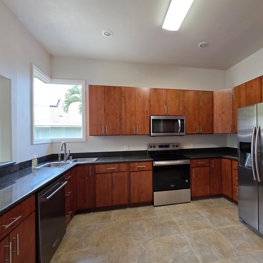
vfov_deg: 87.4
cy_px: 135
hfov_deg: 86.6
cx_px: 154
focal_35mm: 16
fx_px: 138
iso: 125
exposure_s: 1/120
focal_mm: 2.2
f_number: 1.9
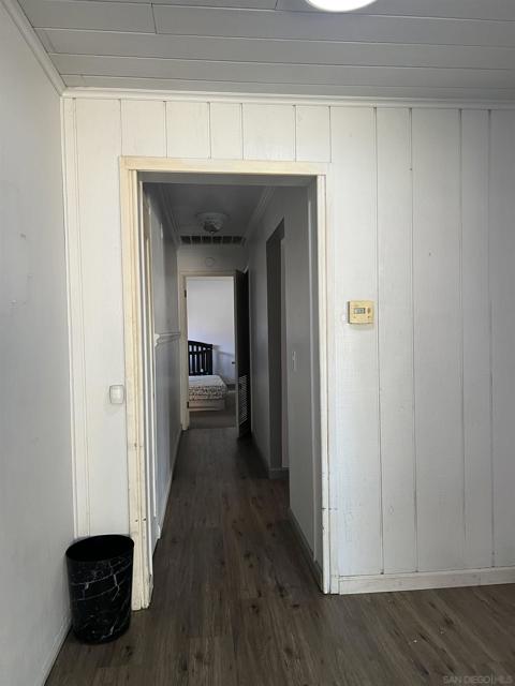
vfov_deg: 67.3
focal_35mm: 26
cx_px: 258
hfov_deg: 53.1
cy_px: 343
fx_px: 516
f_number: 1.5
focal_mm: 5.7
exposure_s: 1/60
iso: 160
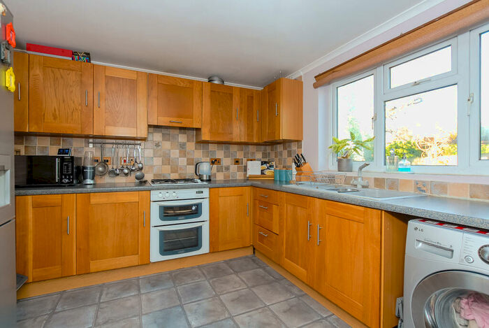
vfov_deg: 77.5
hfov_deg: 100.3
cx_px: 244
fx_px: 204
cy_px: 164
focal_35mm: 15
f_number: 5
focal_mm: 10
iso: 320
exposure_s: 1/40
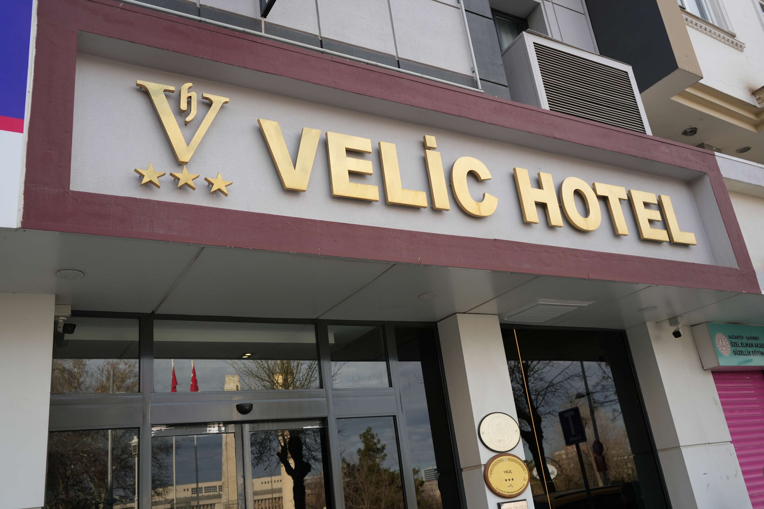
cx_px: 382
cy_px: 254
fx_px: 658
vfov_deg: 42.3
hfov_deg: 60.3
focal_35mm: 31
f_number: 4
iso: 400
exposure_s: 1/800
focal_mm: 31
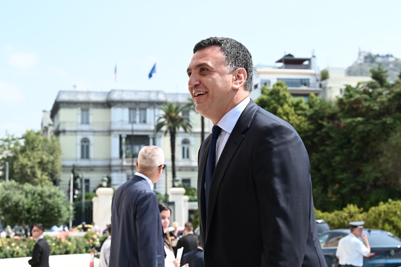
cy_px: 134
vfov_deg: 19.5
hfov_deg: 28.8
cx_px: 200
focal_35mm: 70
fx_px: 780
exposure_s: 1/400
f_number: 6.3
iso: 200
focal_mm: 70
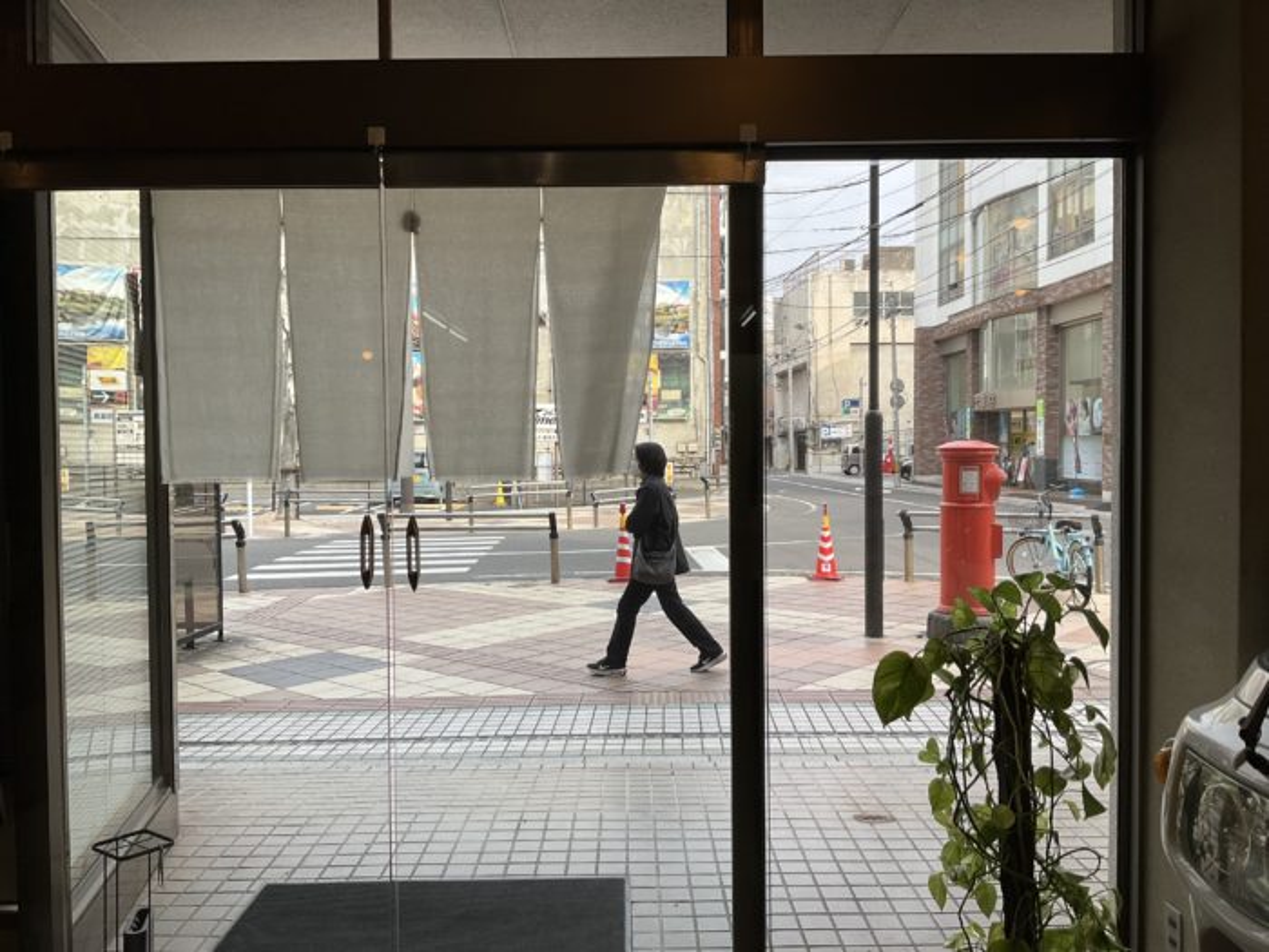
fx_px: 1063
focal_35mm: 29
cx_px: 634
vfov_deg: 48.2
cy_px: 476
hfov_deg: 61.7
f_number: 1.8
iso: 25
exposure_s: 1/419
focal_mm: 3
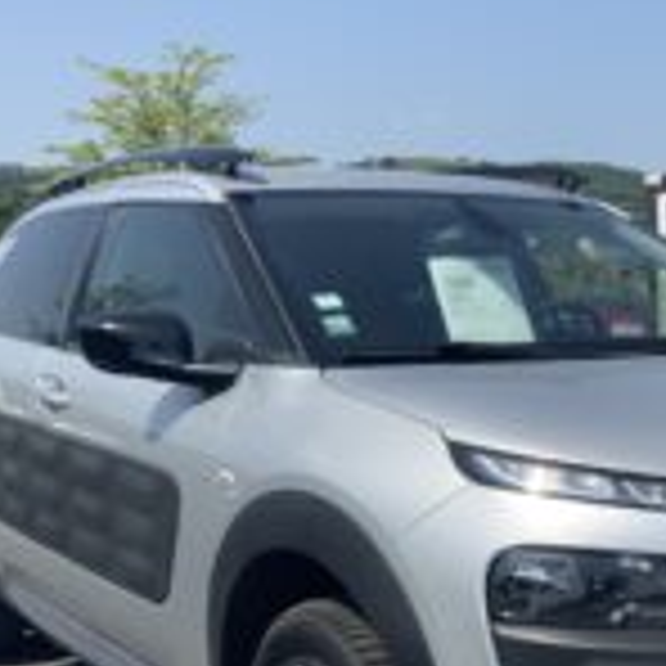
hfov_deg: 25.1
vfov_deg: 26.3
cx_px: 682
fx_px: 1415
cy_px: 470
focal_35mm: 65
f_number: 1.8
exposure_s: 1/2538
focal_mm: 3
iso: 20
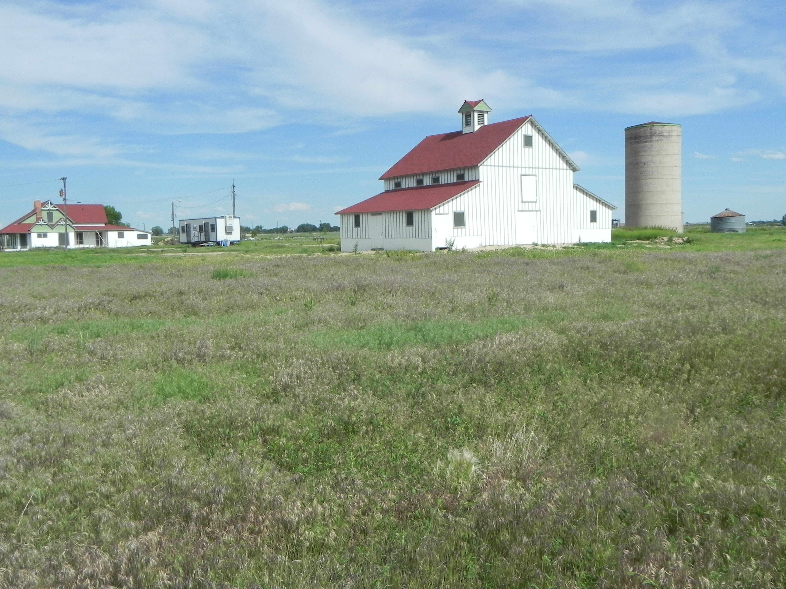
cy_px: 294
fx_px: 749
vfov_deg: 42.9
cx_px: 393
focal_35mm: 33
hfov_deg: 55.4
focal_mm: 5.9
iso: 160
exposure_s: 1/420
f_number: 8
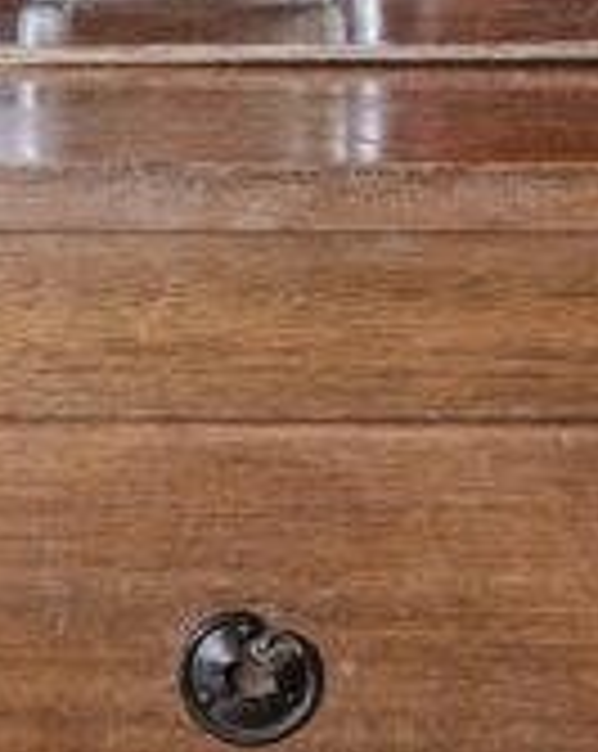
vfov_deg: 4.9
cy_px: -1090
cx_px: 1347
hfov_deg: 3.9
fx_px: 8563
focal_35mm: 386
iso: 400
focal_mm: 67
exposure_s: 1/15
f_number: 4.5
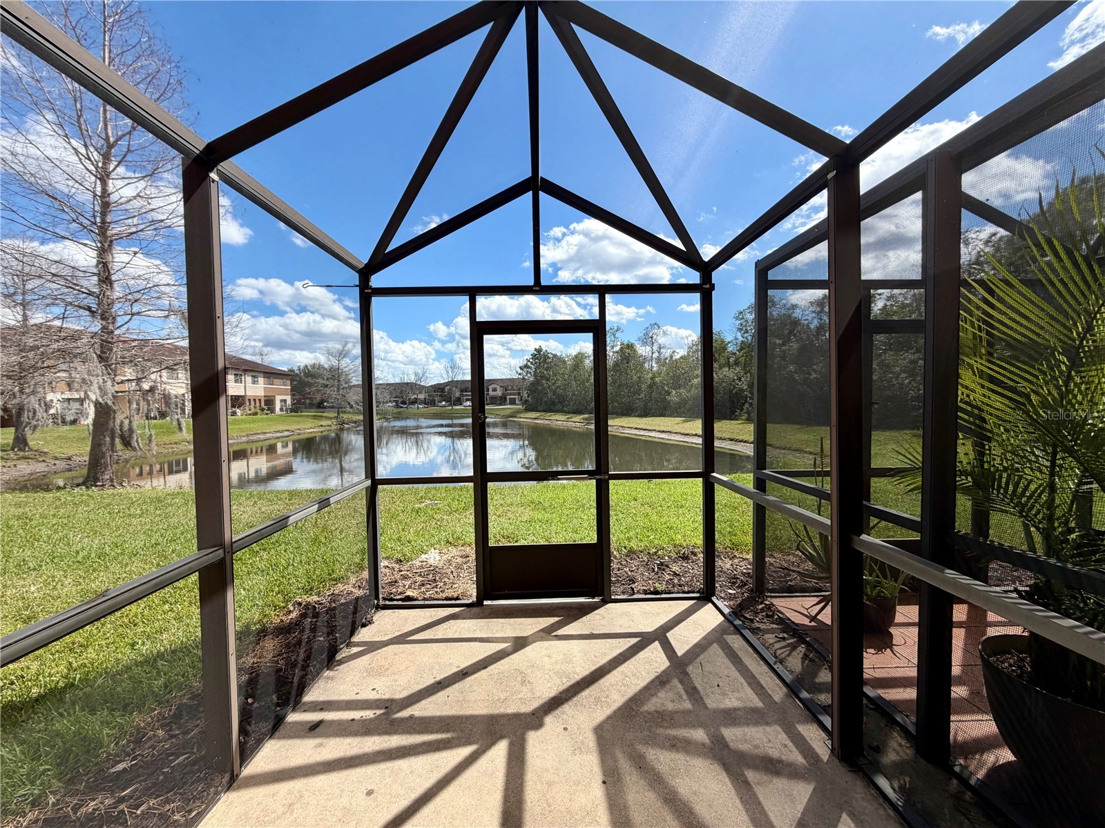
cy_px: 414
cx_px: 552
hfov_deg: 102.1
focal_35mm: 14
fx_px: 447
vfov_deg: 85.7
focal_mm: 2.22
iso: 32
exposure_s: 1/770
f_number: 2.2
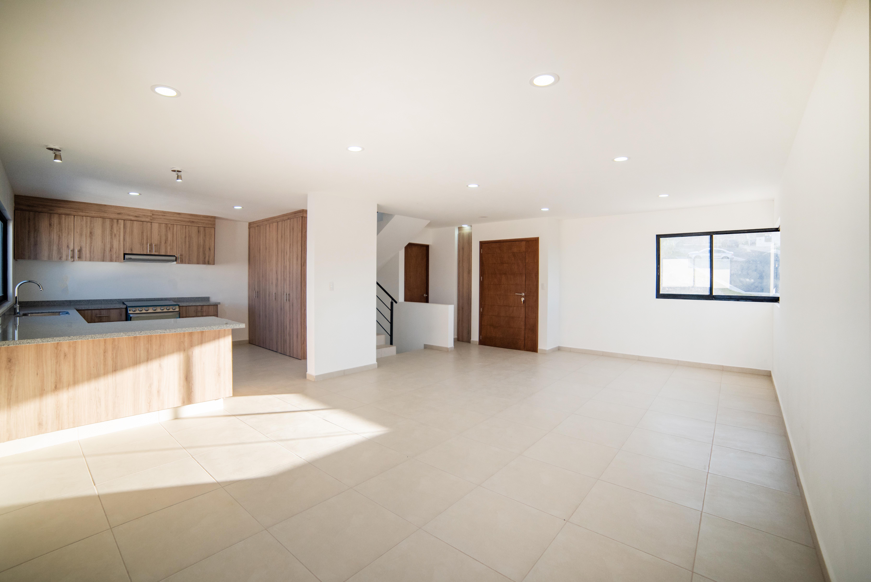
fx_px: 339
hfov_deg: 104.2
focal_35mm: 14
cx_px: 436
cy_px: 291
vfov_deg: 81.3
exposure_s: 1/1250
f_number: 2.8
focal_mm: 14
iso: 500
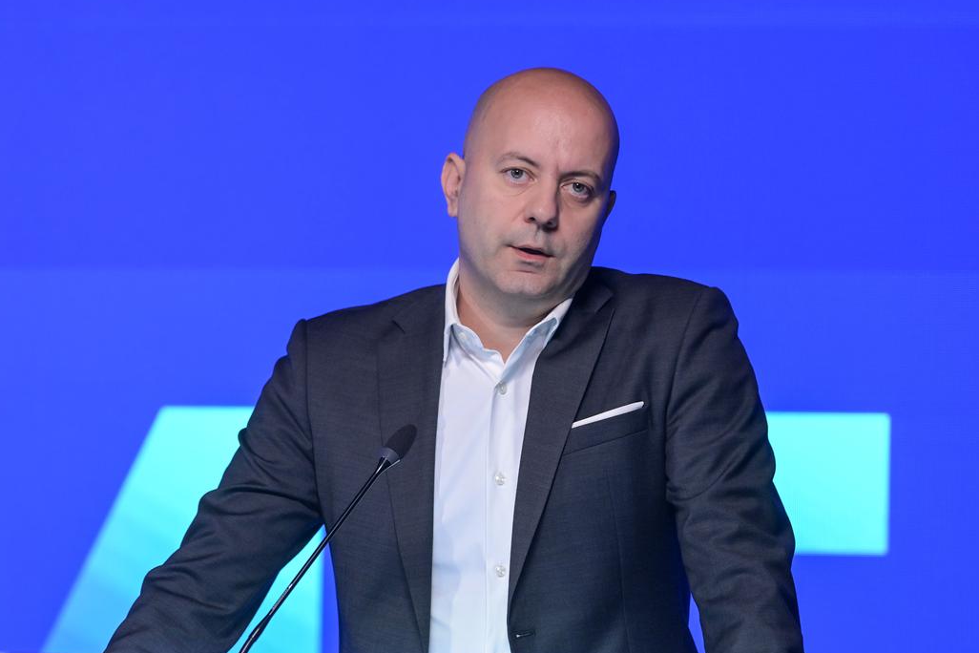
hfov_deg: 10.5
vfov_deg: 7.0
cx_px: 327
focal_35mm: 195
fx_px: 5303
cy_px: 421
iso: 1600
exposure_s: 1/320
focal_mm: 125
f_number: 2.8
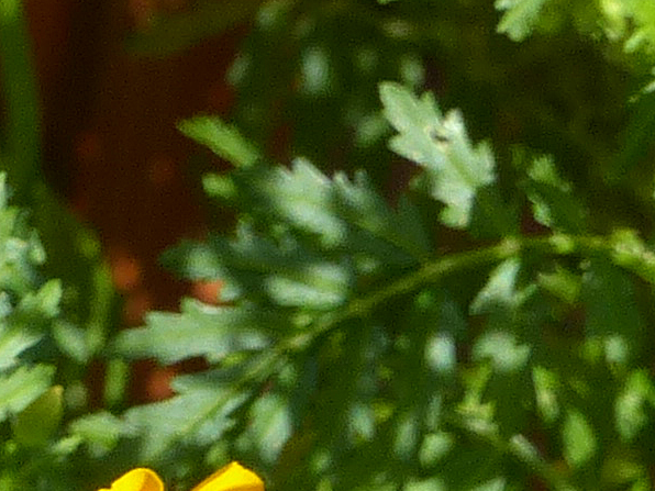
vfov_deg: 1.8
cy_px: 1299
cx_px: -1014
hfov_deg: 2.4
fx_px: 15365
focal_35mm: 812
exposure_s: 1/500
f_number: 4
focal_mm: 21.8
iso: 100
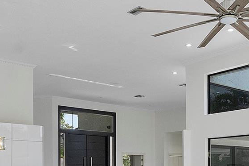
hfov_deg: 35.6
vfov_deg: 23.3
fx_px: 380
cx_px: 182
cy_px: 174
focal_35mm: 55
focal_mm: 10
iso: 160
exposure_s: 1/80
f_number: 11
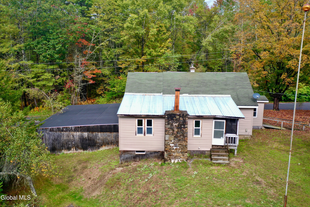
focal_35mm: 28
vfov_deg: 46.4
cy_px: 104
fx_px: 241
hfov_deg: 65.5
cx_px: 155
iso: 100
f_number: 2.8
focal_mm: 10.26
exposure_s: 1/30
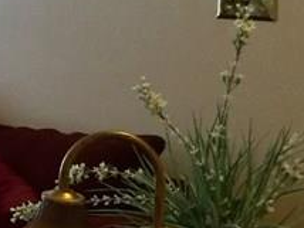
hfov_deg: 11.9
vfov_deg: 10.0
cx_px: -310
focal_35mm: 148
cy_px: 118
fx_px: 1301
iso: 64
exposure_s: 1/30
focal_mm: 3.3
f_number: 2.4
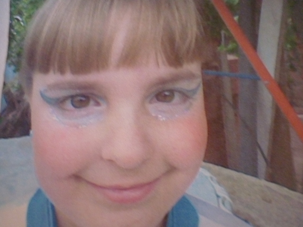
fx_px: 289
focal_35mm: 33
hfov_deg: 55.4
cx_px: 152
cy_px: 114
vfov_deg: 42.9
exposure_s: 1/10
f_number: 2.8
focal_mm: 5.5
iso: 800
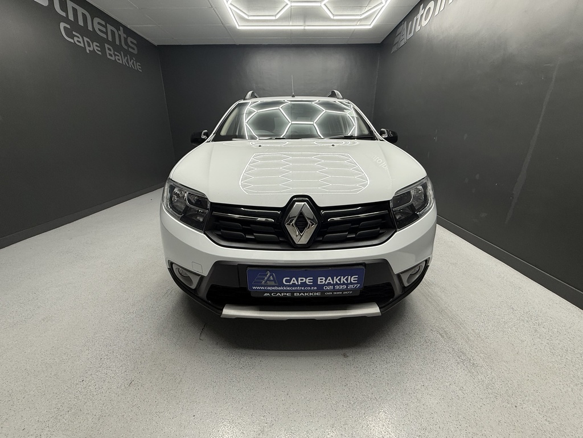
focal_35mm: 14
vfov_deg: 85.7
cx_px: 292
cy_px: 219
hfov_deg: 102.1
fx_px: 236
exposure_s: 1/100
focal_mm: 2.22
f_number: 2.2
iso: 100
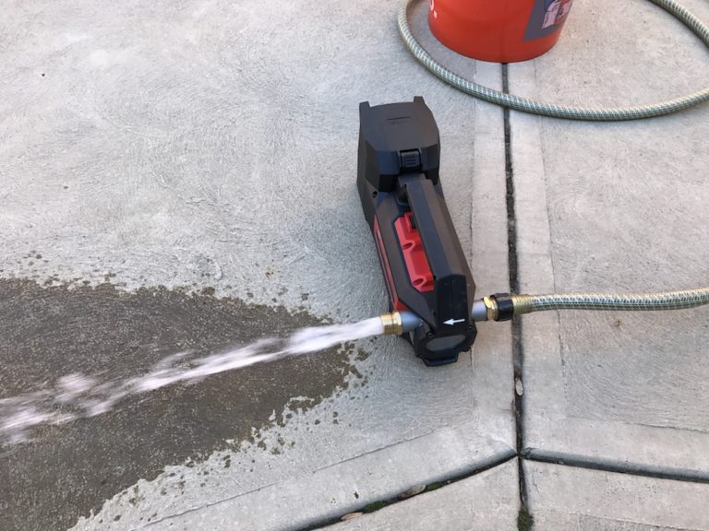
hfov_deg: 63.4
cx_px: 354
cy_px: 266
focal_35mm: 28
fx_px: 573
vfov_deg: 49.7
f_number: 1.8
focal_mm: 3.99
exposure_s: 1/202
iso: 20
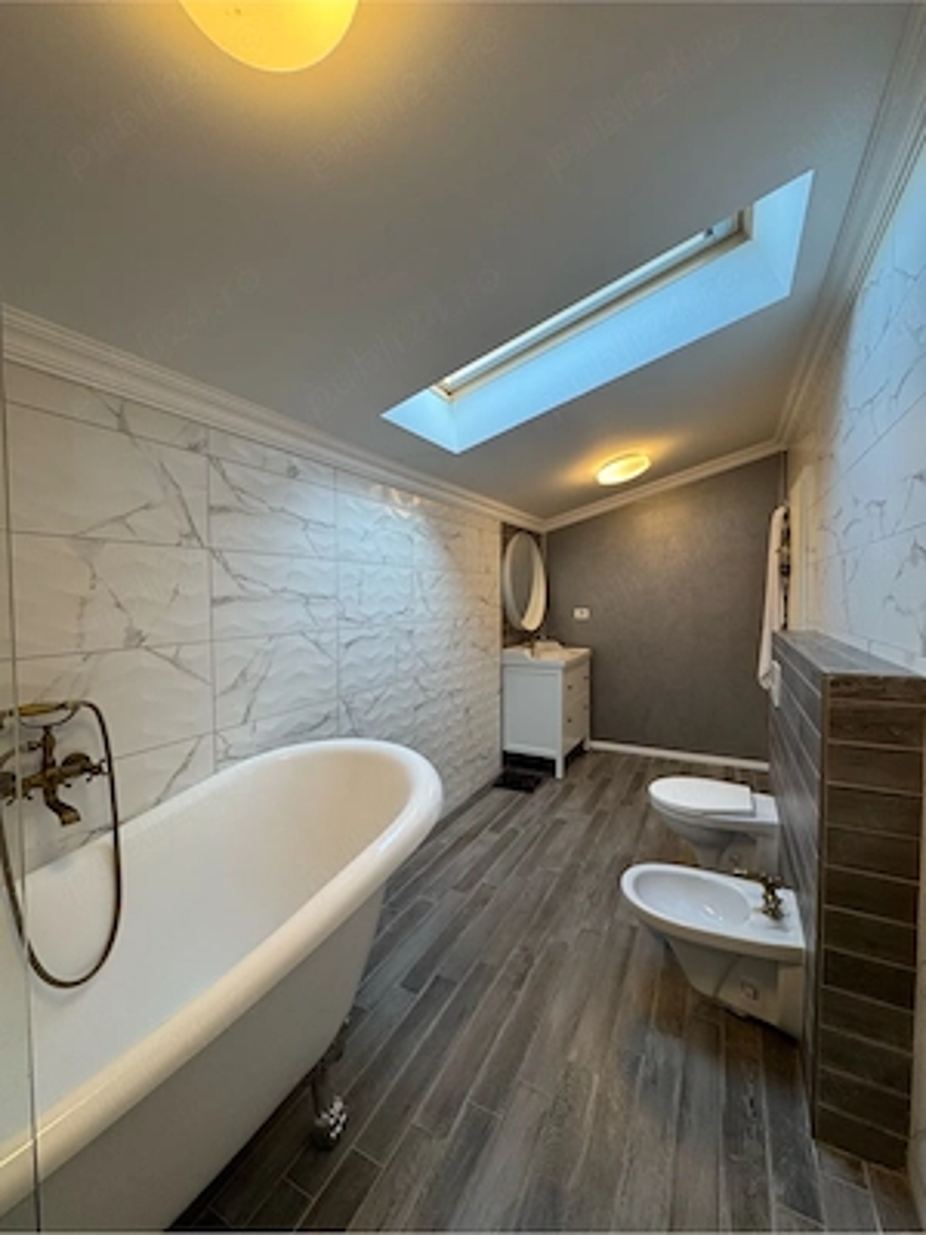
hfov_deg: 85.7
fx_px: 499
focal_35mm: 14
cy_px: 618
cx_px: 463
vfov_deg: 102.1
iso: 125
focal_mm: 2.22
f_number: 2.2
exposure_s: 1/99
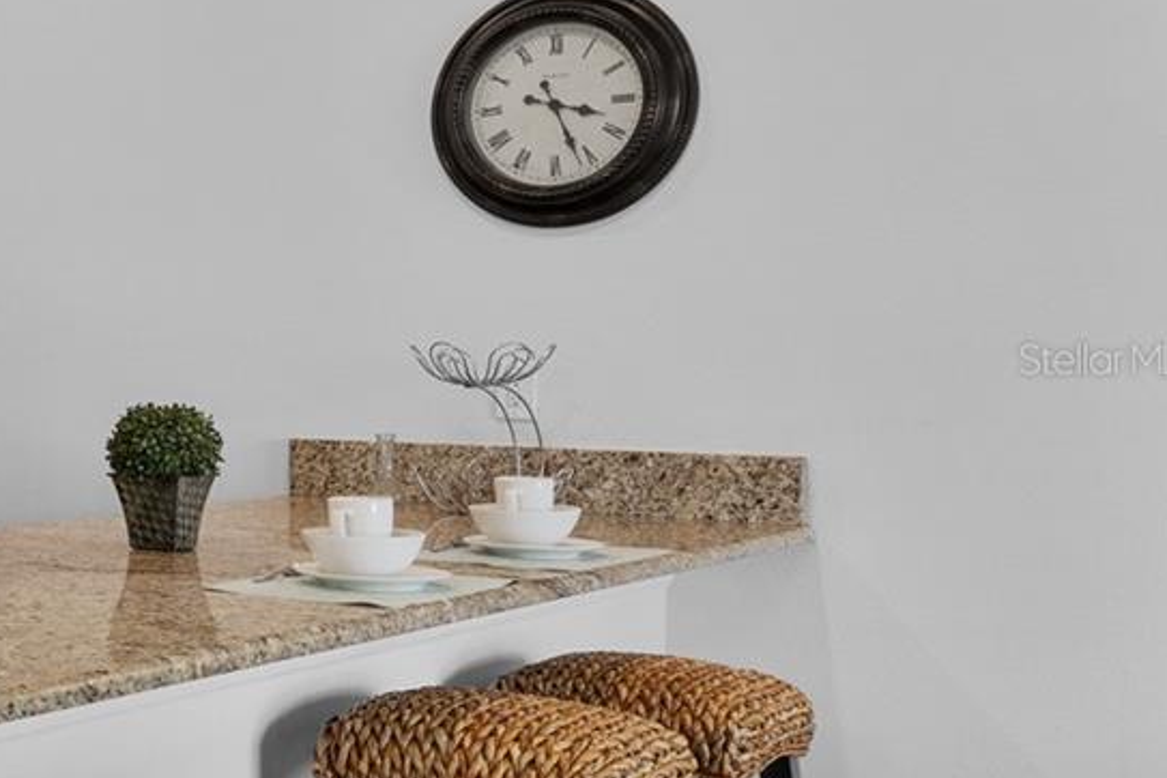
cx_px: -509
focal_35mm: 56
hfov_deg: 27.0
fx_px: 1815
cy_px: 359
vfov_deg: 24.2
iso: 320
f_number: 7.1
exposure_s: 2
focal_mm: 19
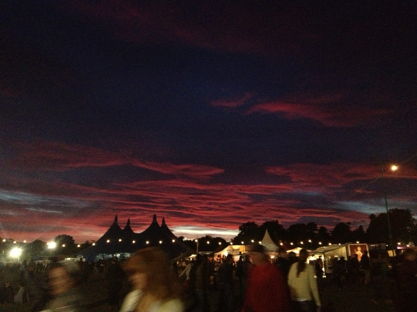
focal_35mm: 35
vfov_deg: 40.7
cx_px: 208
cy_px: 156
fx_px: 422
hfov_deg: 52.6
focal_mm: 4.28
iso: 800
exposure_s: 1/15
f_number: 2.4
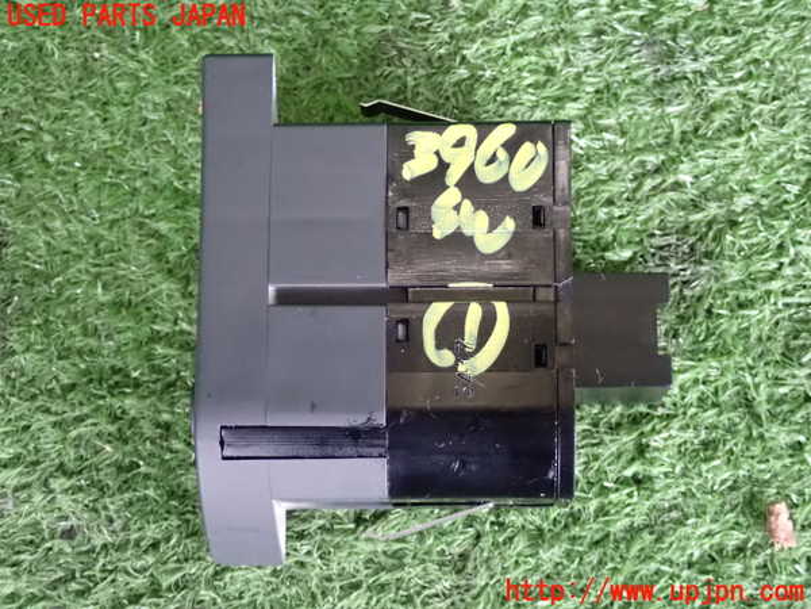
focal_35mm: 71
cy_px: 304
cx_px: 406
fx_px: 1663
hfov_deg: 27.4
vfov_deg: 20.7
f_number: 3.9
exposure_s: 1/50
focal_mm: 12.73
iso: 1600
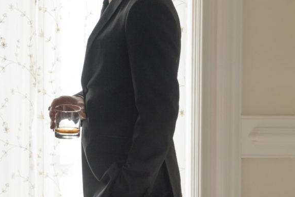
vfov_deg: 7.2
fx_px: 1574
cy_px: 25
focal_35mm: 192
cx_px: 38
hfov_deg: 10.7
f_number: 6.3
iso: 1600
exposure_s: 1/160
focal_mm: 108
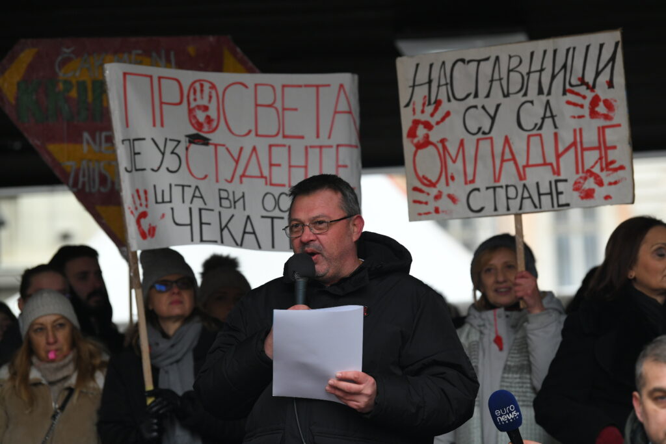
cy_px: 222
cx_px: 333
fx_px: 2868
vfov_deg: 8.9
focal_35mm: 155
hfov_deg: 13.2
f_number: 4
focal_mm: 155
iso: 800
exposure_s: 1/200
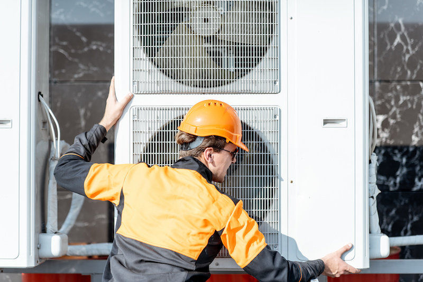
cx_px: 212
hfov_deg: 23.9
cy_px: 141
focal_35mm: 85
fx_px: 999
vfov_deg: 16.1
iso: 200
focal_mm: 85
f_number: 2.2
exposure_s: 1/5000
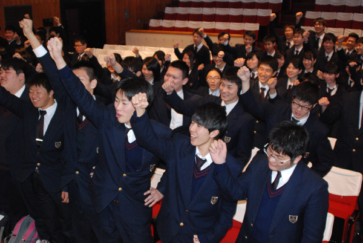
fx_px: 424
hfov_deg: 46.3
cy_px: 122
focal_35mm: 42
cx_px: 182
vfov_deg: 32.0
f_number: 3.5
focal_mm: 28
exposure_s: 1/100
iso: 1600
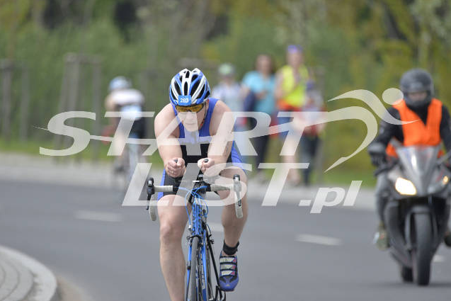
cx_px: 226
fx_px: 7555
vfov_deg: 2.3
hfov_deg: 3.4
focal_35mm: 603
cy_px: 150
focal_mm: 600
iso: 800
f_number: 6.3
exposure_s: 1/2000
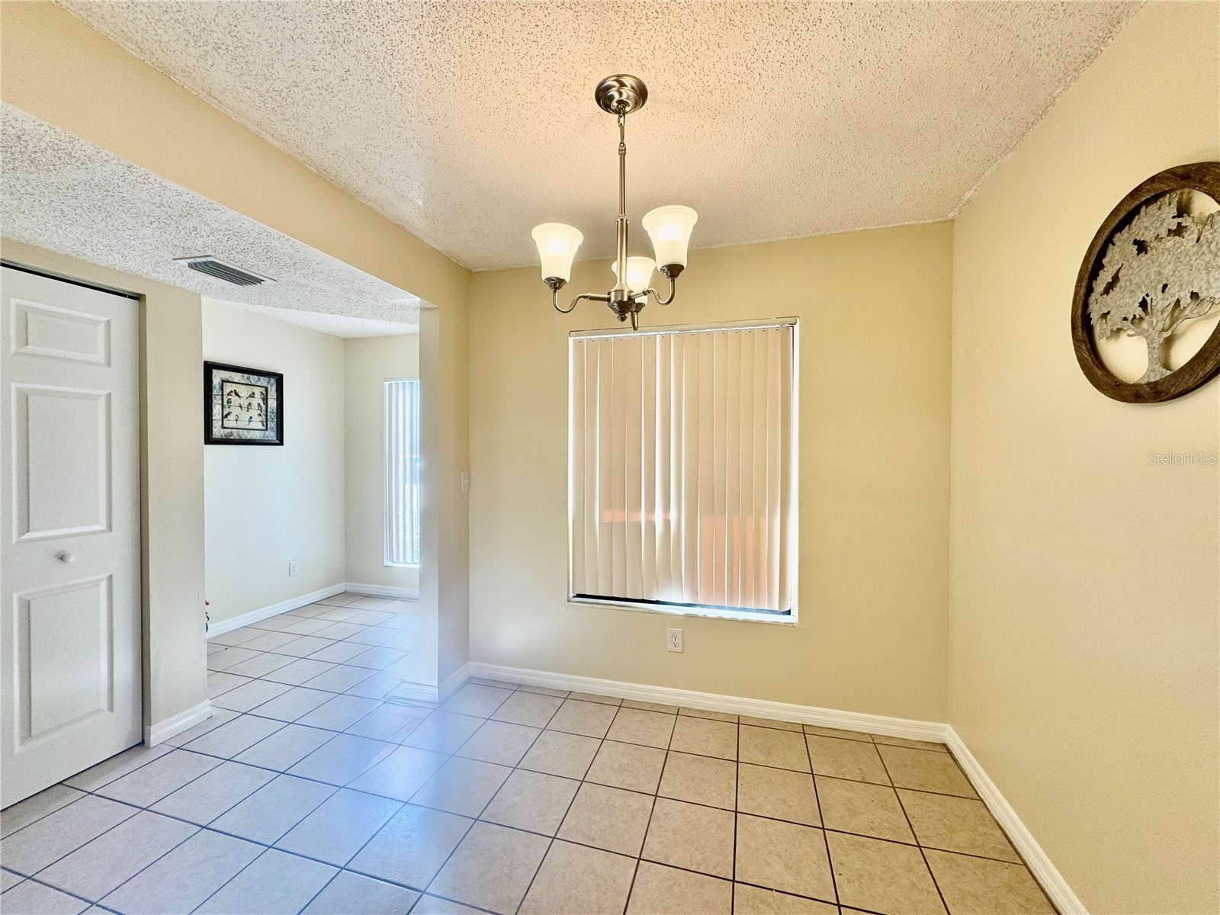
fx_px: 493
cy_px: 458
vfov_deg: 85.7
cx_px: 610
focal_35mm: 14
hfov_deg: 102.1
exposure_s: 1/120
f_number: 2.2
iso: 64
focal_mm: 2.22
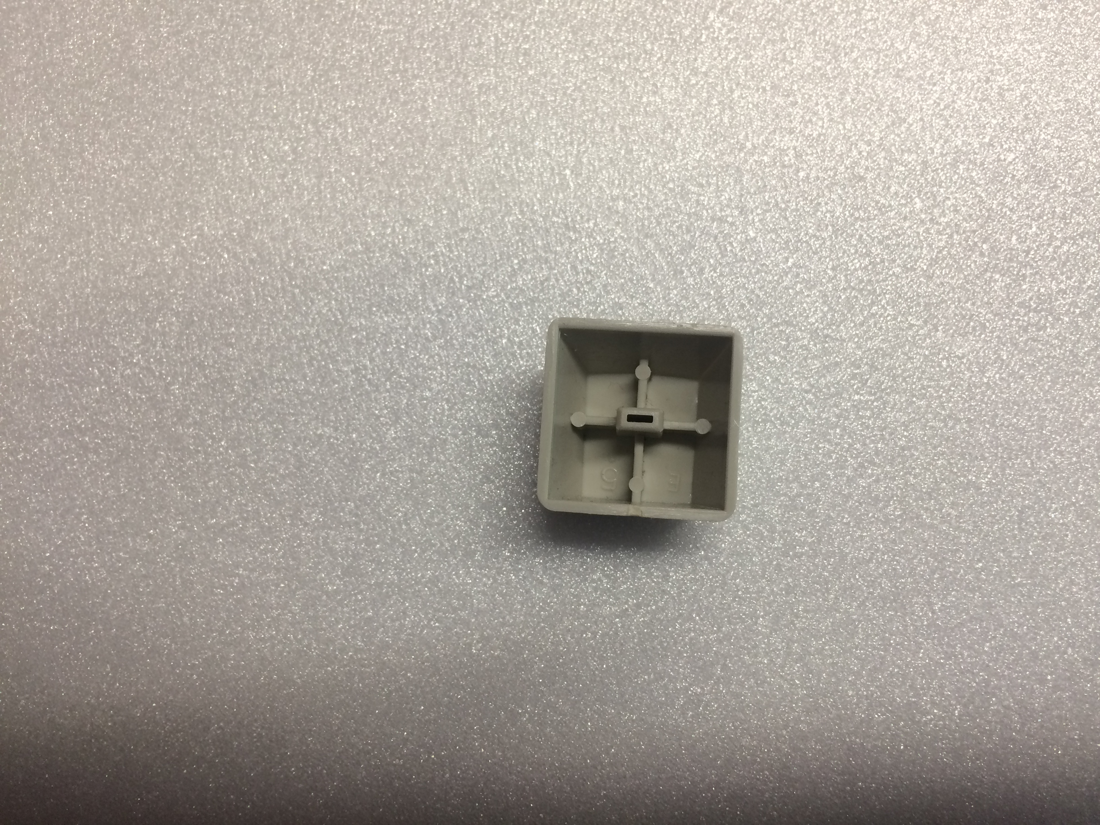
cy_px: 412
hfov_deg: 61.7
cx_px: 550
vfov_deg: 48.2
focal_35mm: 29
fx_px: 922
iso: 32
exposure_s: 1/40
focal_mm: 4.15
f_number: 2.2
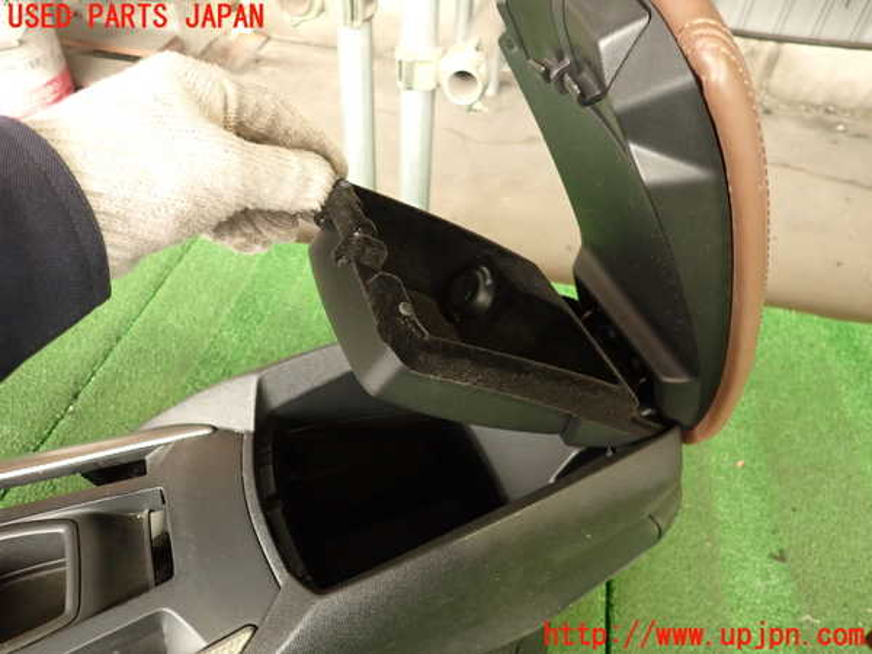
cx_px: 436
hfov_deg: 69.4
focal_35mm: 25
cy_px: 327
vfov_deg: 54.9
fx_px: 630
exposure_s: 1/30
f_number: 2
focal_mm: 4.5
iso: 320
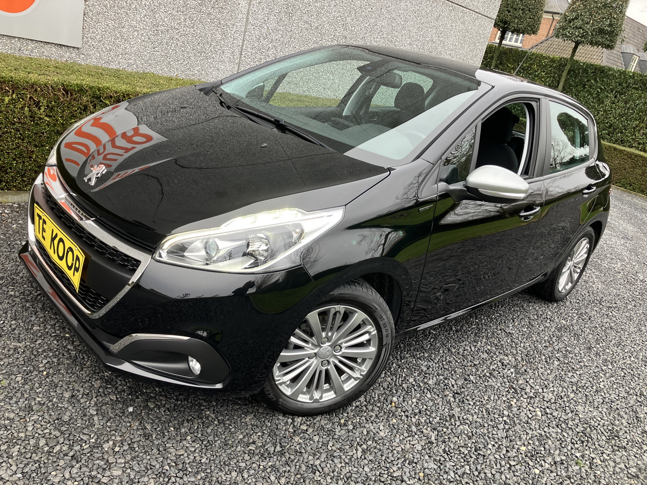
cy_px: 242
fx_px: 523
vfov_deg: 49.7
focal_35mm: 28
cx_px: 324
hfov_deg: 63.4
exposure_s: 1/121
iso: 80
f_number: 1.8
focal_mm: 3.99
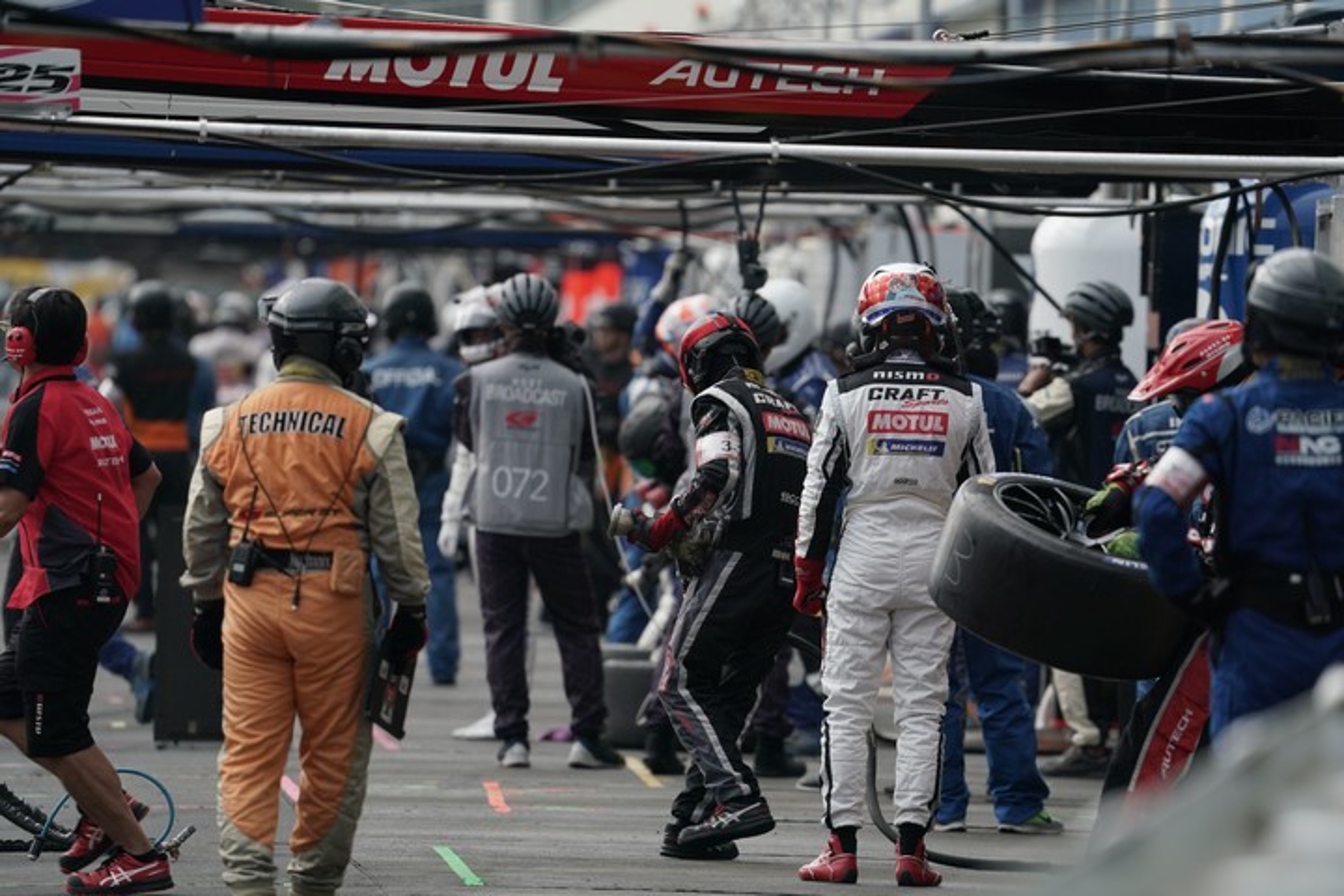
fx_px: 22398
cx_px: 672
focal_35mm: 600
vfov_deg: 2.3
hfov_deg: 3.4
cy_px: 448
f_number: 7.1
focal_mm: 600
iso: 400
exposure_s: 1/640
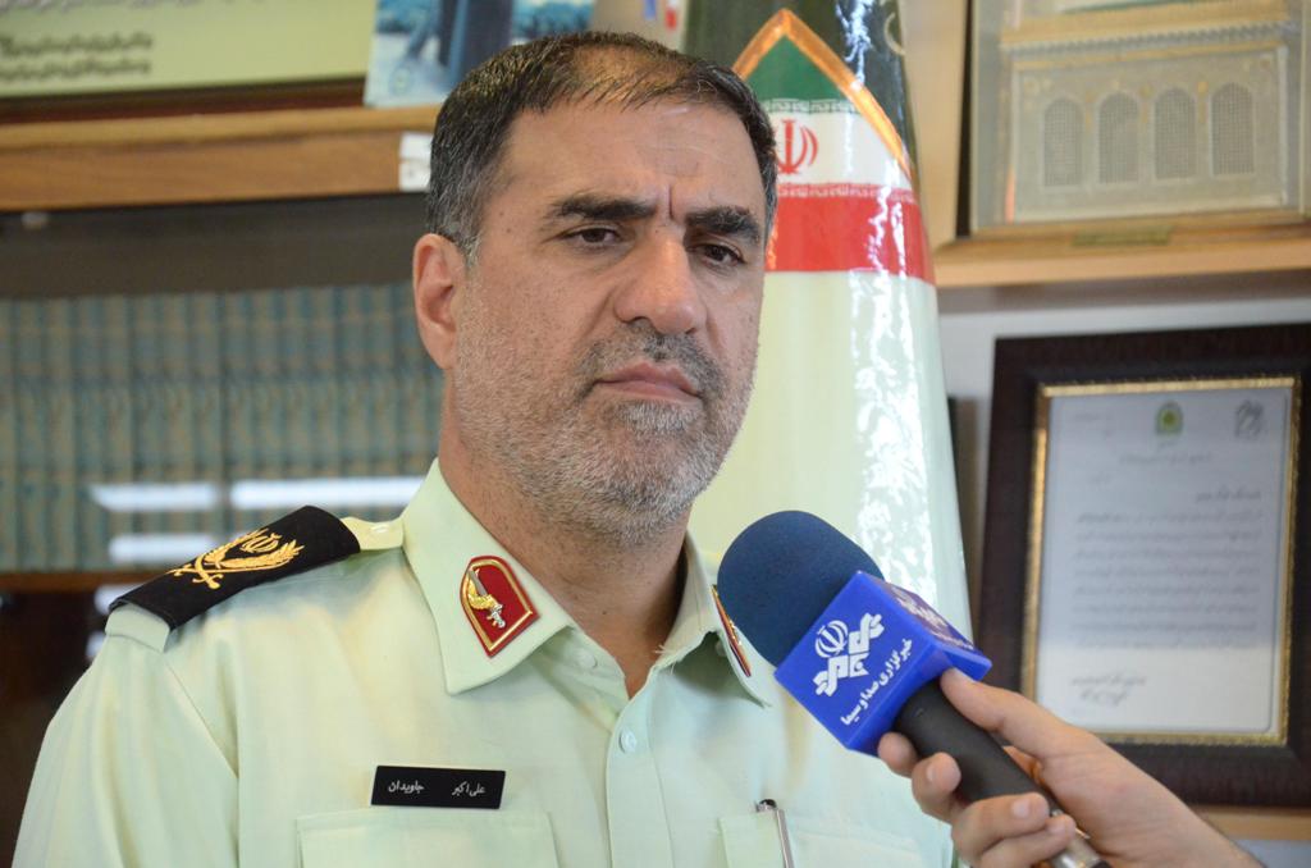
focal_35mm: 120
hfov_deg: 17.1
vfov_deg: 11.4
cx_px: 656
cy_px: 434
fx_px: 4360
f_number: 5.3
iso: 4000
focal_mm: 80
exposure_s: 1/250
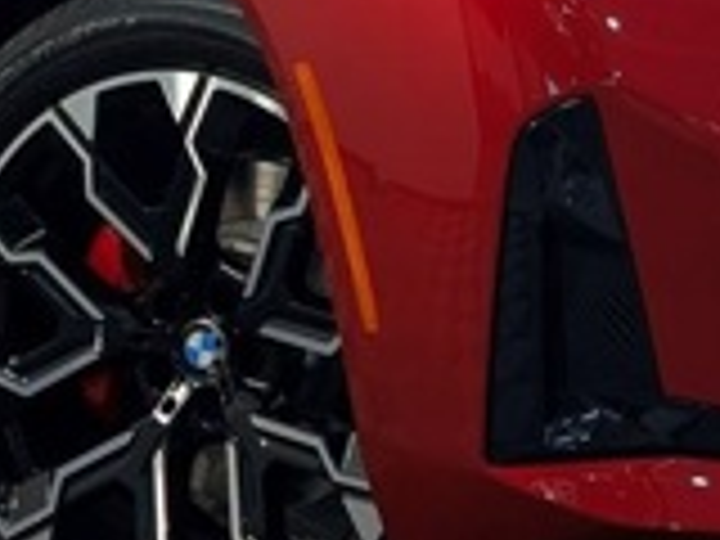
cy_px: -216
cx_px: 531
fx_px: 1997
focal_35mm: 96
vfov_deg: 14.6
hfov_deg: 20.3
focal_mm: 6.9
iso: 20
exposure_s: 1/101
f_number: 1.68
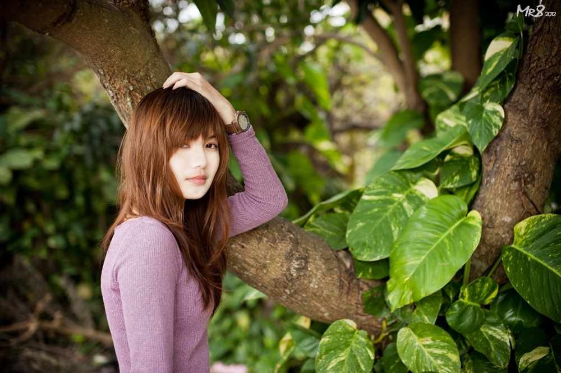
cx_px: 280
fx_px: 779
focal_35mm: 50
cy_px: 186
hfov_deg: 39.6
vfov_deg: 26.9
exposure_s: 1/250
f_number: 2
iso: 200
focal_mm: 50
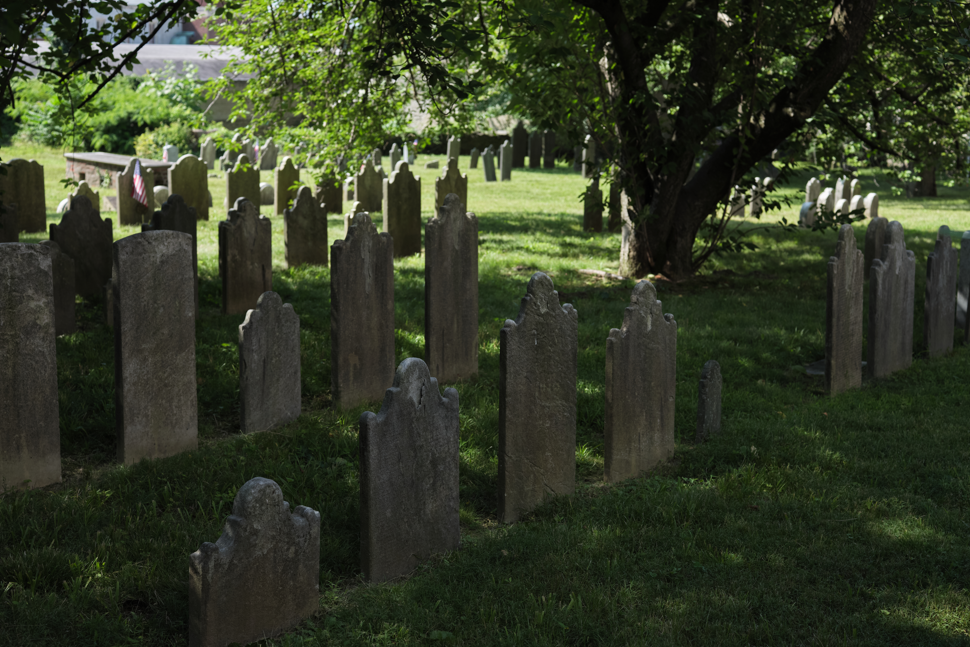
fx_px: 1428
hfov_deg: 37.5
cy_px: 331
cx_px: 488
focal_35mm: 53
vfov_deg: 25.5
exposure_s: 1/1000
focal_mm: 63
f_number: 5.6
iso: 1000
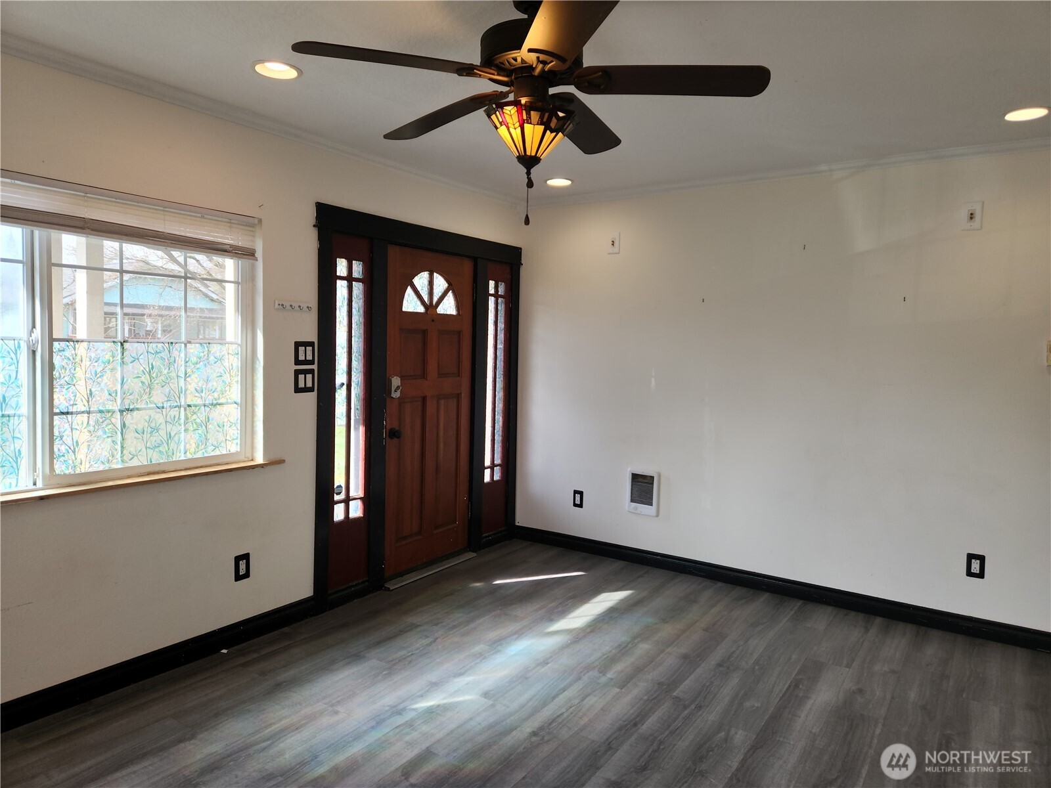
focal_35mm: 23
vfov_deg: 58.9
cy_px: 394
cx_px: 526
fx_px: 698
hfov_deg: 73.9
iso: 25
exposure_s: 1/120
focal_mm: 5.4
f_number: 1.8
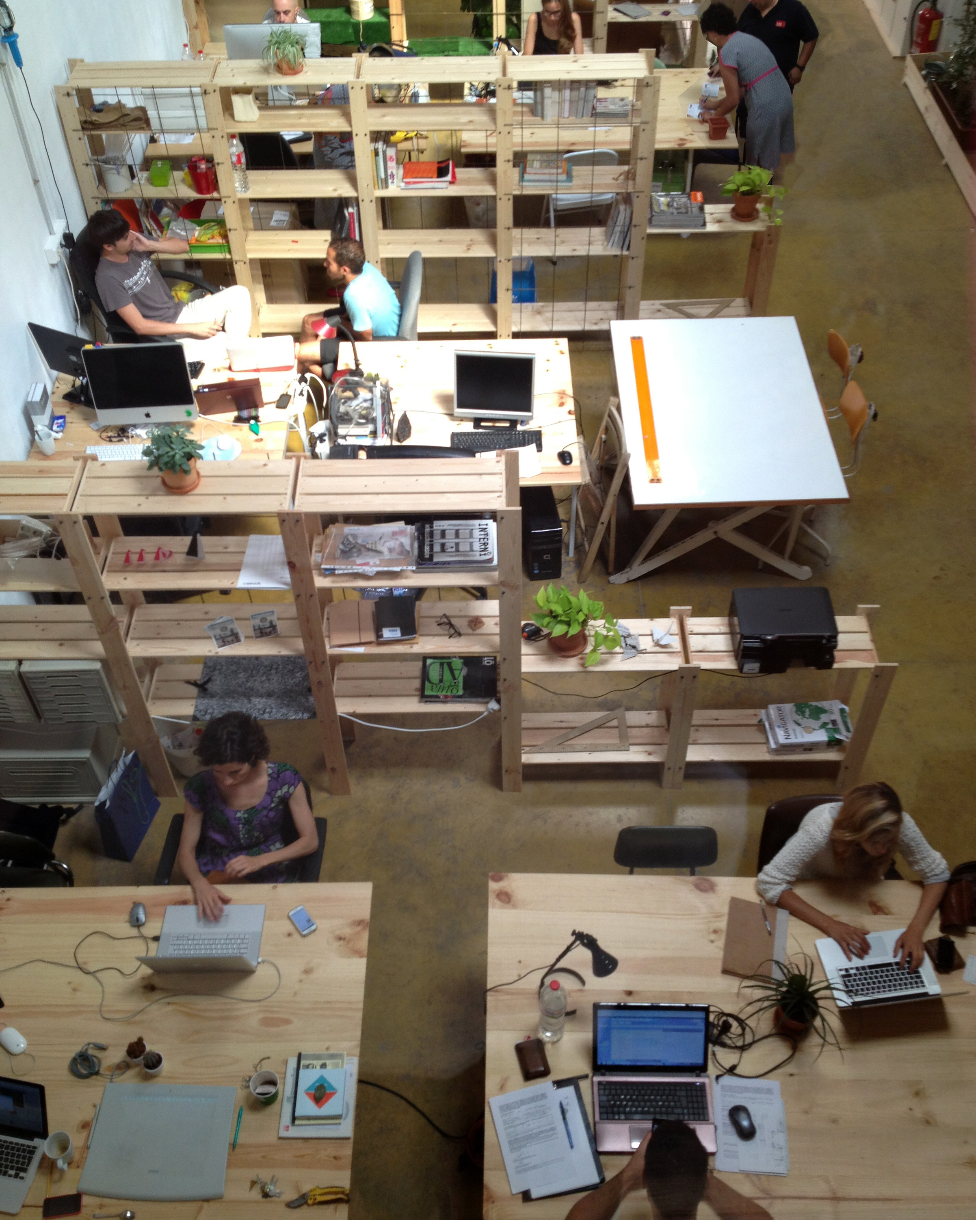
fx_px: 1336
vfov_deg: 49.1
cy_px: 640
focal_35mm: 37
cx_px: 492
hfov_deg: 40.1
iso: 50
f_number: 2.4
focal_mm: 4.28
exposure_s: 1/30
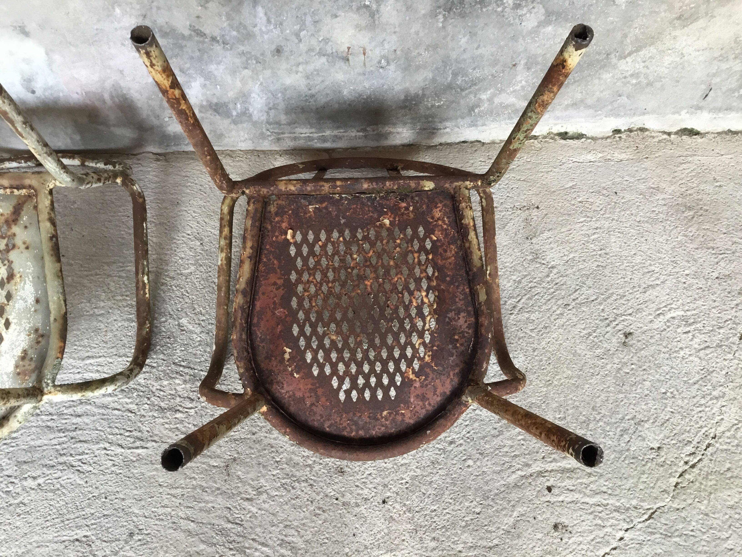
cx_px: 371
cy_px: 278
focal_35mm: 31
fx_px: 664
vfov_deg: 45.4
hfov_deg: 58.4
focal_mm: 3.3
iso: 32
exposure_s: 1/33
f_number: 2.4
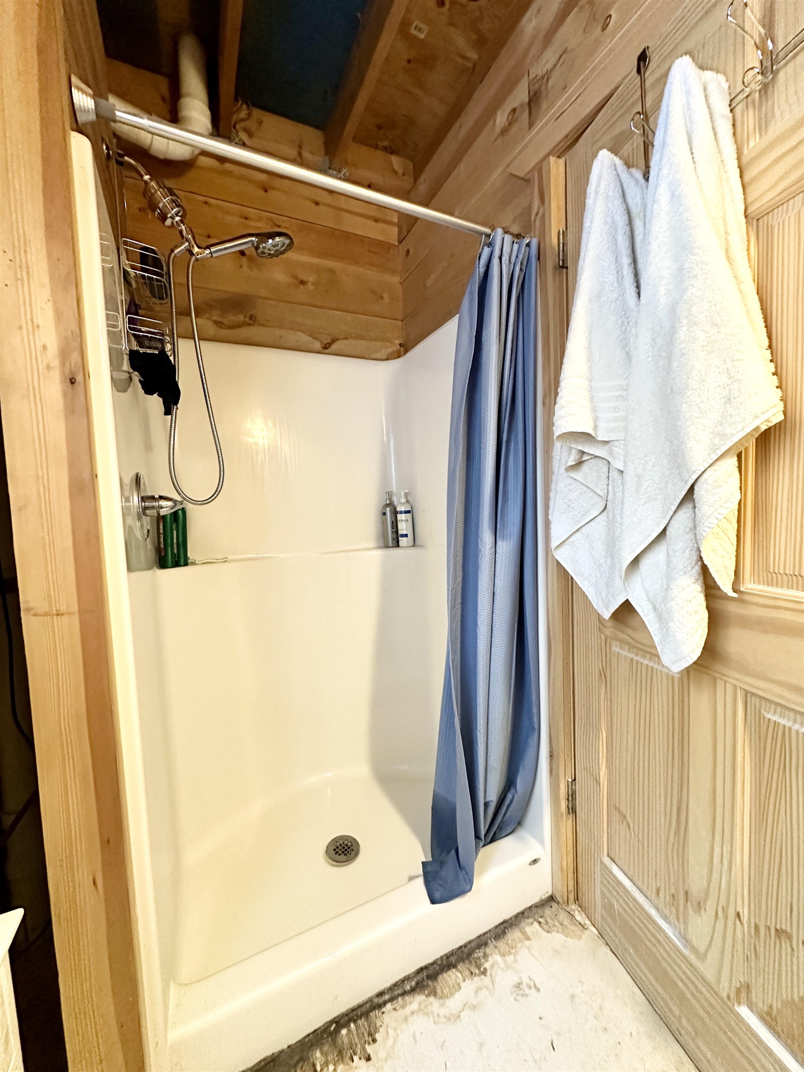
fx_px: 434
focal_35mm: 14
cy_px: 536
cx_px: 402
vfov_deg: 102.1
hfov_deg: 85.7
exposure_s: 1/60
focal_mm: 2.22
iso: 800
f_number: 2.2
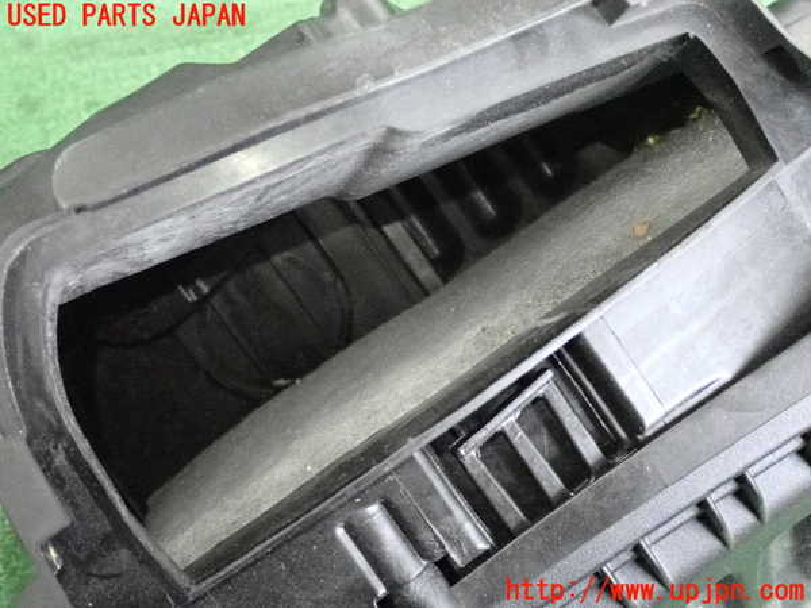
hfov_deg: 40.4
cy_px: 304
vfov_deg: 30.9
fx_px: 1101
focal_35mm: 47
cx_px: 406
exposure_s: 1/125
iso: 5000
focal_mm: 8.4
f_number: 3.1
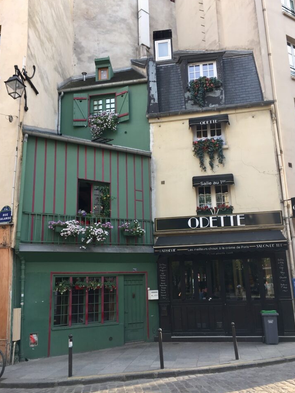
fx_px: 352
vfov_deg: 58.3
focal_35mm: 31
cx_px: 152
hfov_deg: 45.4
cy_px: 204
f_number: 2.2
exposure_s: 1/116
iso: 25
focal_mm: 4.15
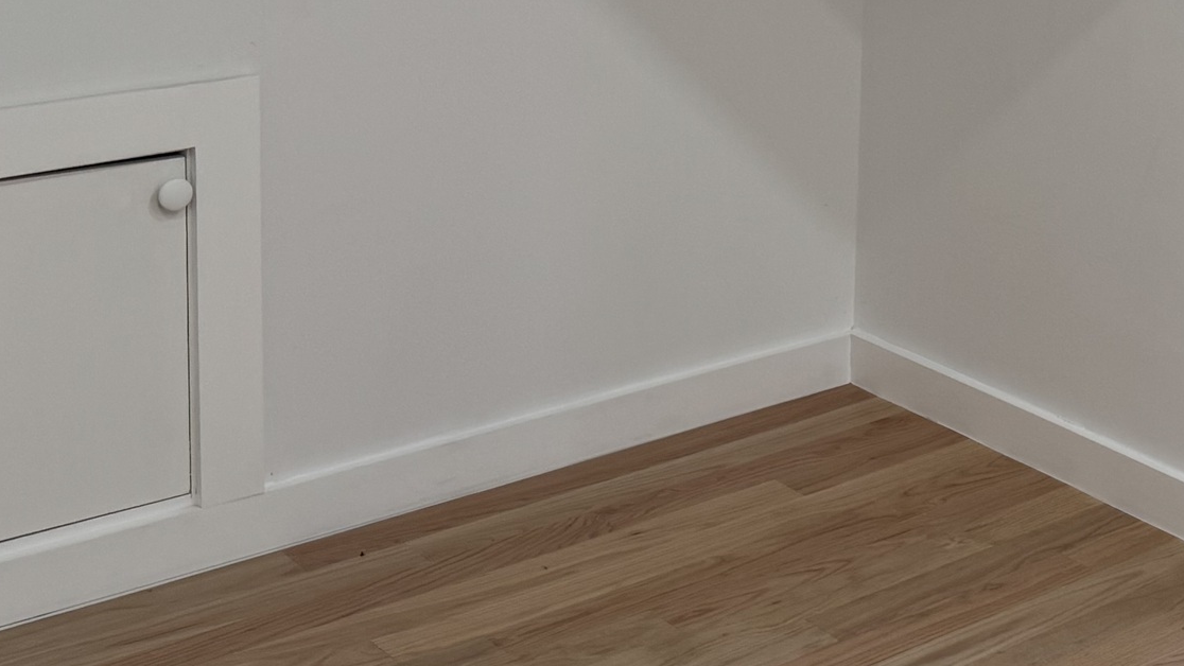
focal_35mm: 72
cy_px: -123
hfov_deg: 27.7
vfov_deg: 16.1
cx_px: 1177
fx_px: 2261
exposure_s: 1/120
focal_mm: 6.76
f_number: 1.78
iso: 100
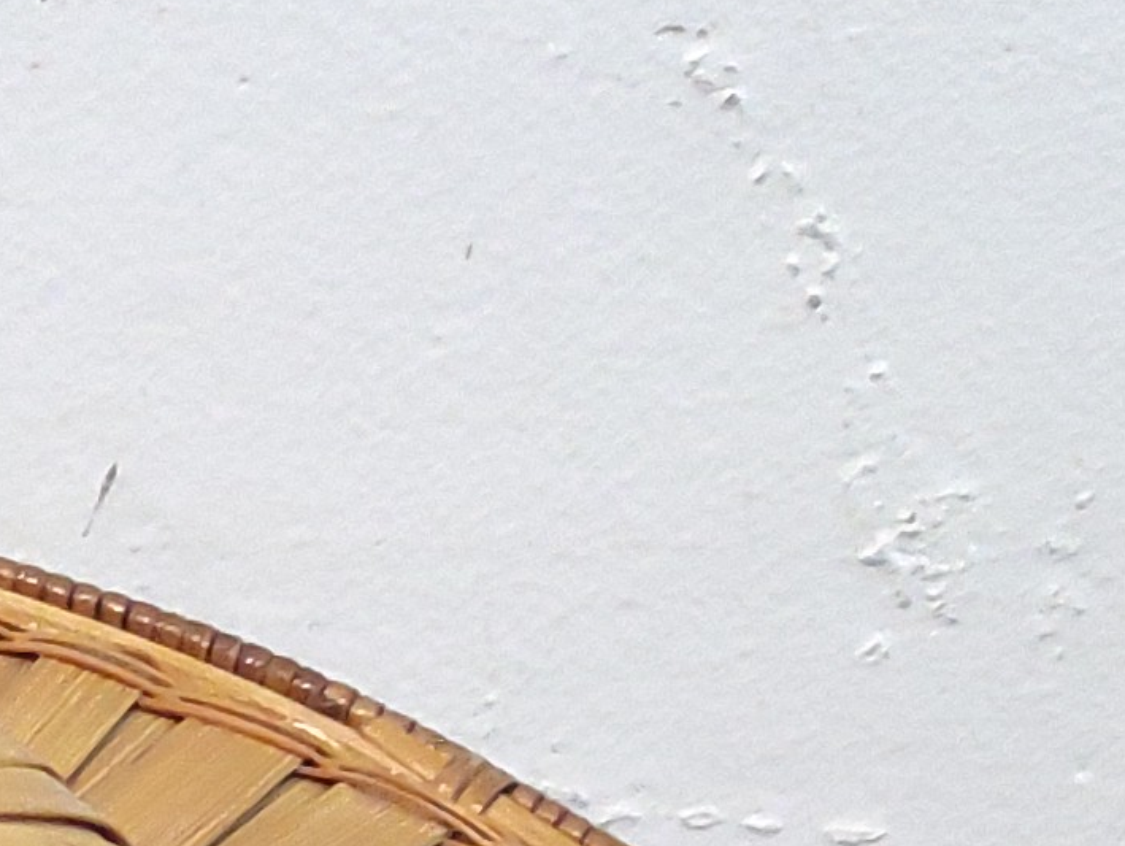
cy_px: 2284
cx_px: -581
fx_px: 5302
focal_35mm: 163
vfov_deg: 8.1
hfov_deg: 11.6
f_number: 1.89
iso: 824
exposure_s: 1/50
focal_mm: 5.43
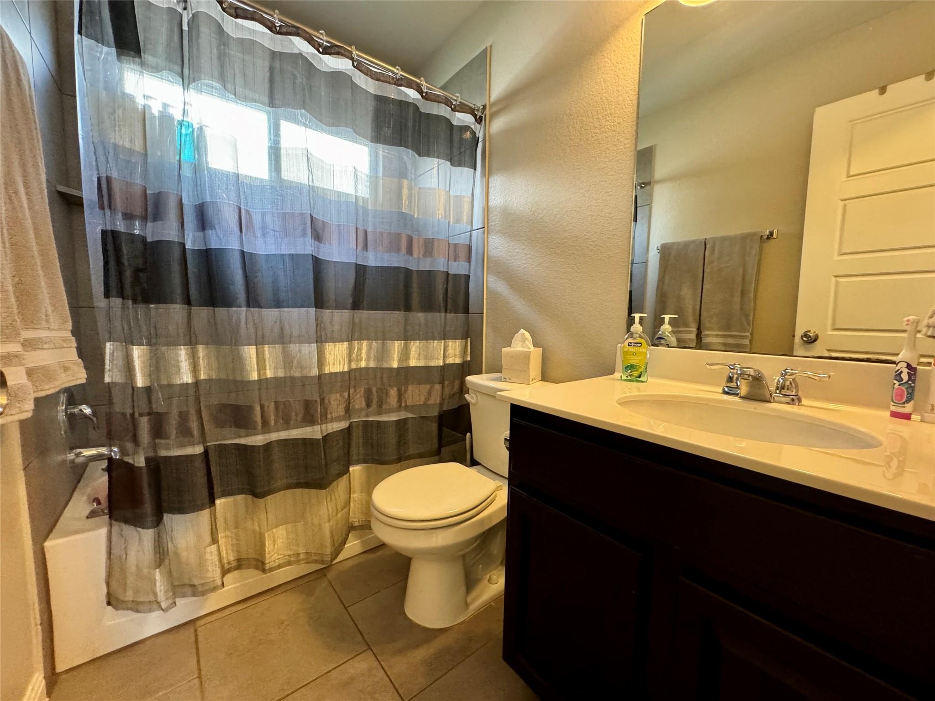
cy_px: 350
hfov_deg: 102.1
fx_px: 378
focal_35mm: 14
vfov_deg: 85.7
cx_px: 468
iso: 500
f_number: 2.2
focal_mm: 2.22
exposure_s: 1/60
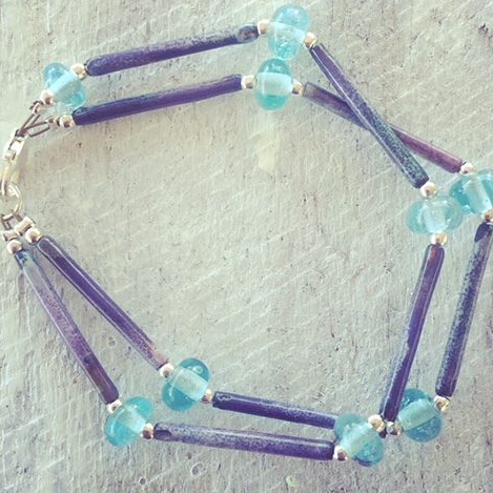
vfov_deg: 36.1
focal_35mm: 47
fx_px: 757
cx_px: 250
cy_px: 233
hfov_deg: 36.1
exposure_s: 1/100
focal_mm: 4.15
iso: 32
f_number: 2.2
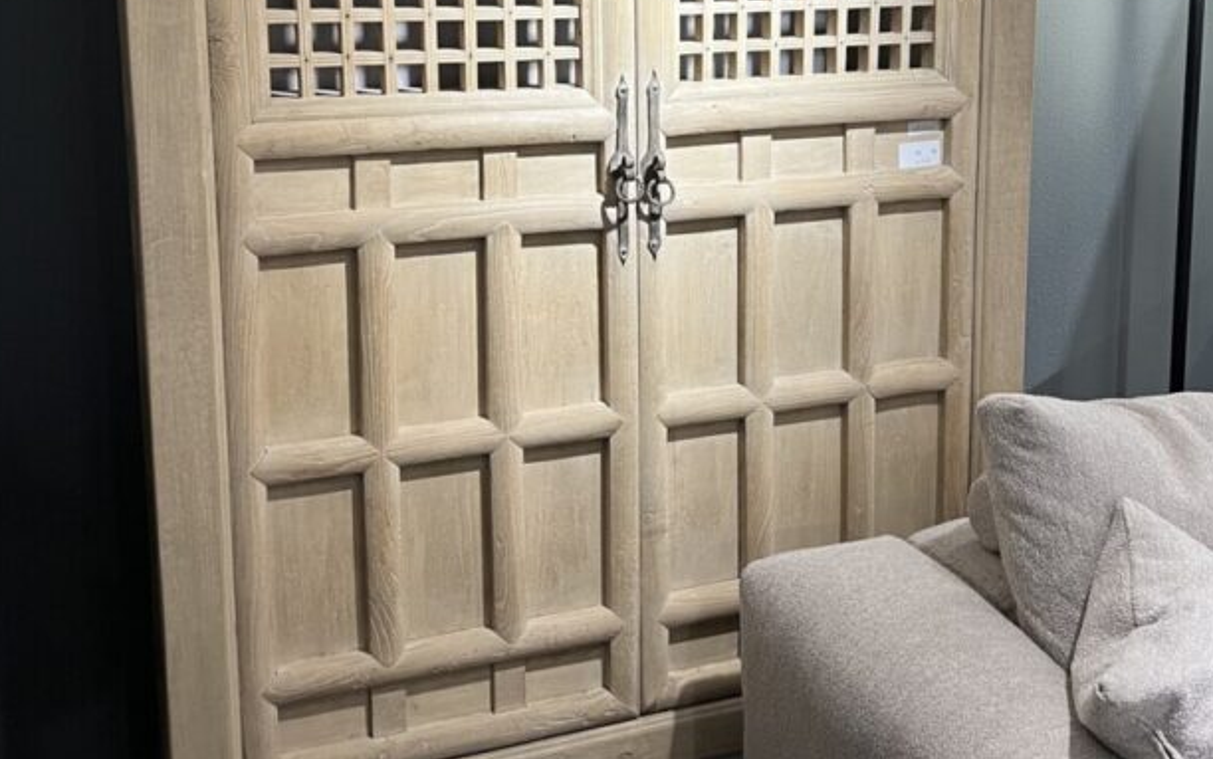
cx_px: 616
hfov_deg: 47.2
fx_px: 1389
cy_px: 134
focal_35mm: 42
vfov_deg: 29.7
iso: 160
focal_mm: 5.7
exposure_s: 1/50
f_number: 1.5
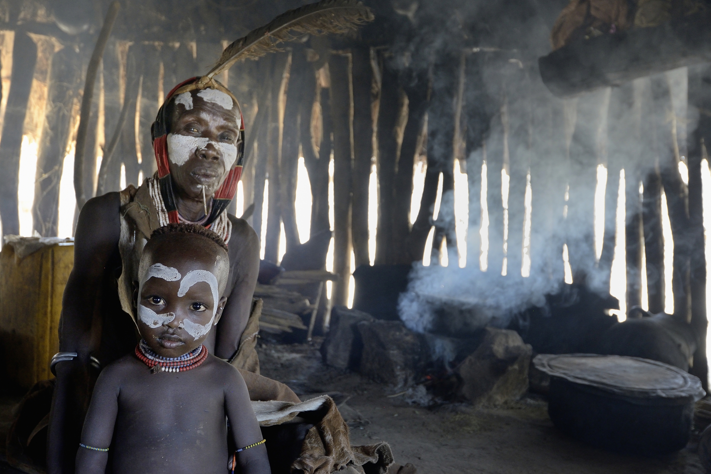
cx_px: 335
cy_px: 218
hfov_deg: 47.4
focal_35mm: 41
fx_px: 810
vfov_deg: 32.6
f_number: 5
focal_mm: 35
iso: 1000
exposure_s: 1/50
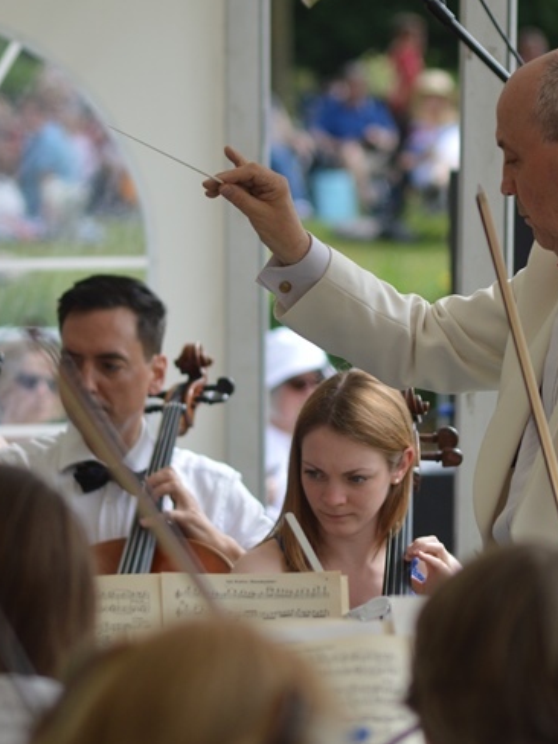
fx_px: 7308
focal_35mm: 340
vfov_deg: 5.8
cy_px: 374
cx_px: 297
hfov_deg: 4.4
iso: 400
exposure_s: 1/1250
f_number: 4.5
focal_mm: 150
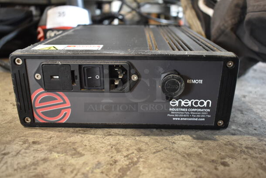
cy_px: 89
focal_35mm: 33
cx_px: 133
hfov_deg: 57.2
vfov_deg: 40.1
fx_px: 244
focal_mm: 22
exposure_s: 1/30
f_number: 3.8
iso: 900
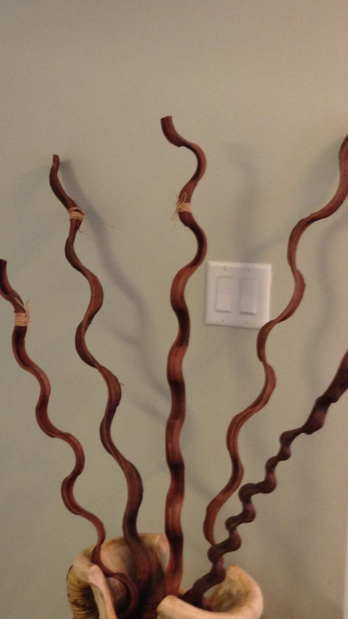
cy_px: 328
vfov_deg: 34.9
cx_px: -27
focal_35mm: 60
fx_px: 984
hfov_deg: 19.3
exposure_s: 1/20
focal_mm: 4.12
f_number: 2.4
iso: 100
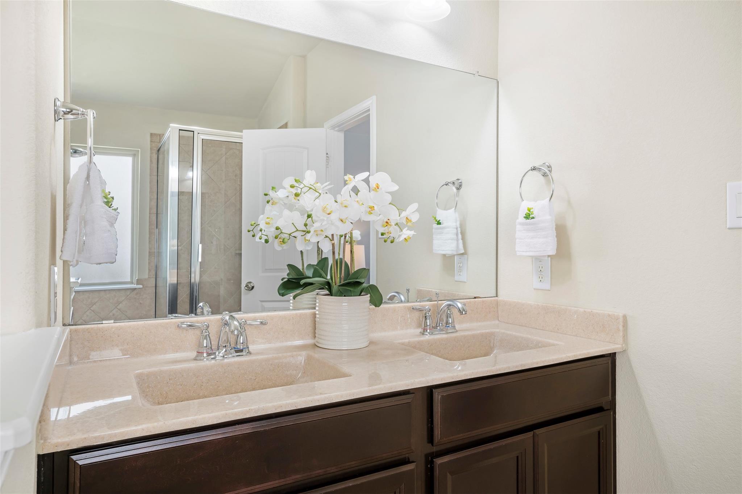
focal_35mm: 24
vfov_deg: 53.1
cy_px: 247
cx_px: 371
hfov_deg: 73.7
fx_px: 495
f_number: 11
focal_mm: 24
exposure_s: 1/5
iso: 250
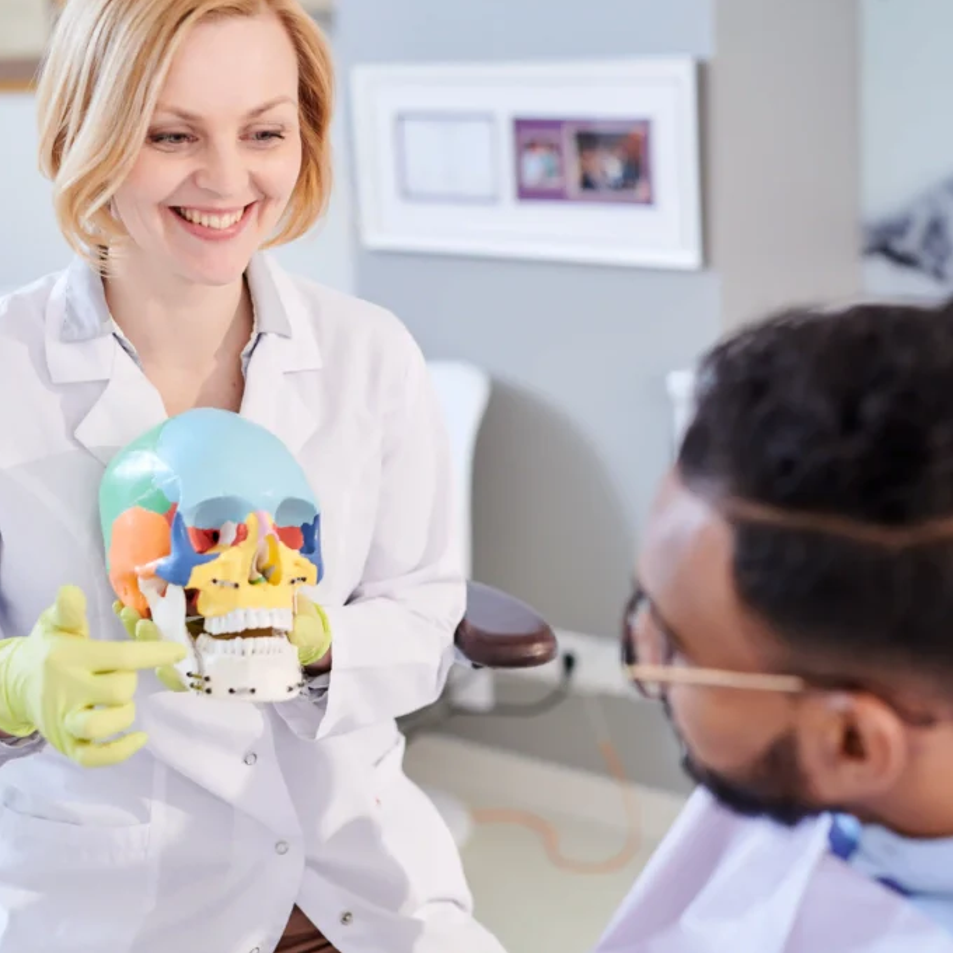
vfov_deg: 26.9
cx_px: 415
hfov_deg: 26.9
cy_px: 476
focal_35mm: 64
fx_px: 1993
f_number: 2.8
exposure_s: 1/160
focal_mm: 50
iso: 640
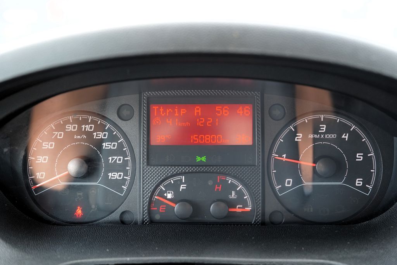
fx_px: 419
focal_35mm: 38
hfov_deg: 50.7
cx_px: 198
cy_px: 132
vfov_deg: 35.1
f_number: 4
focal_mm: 38
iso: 500
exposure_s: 1/60
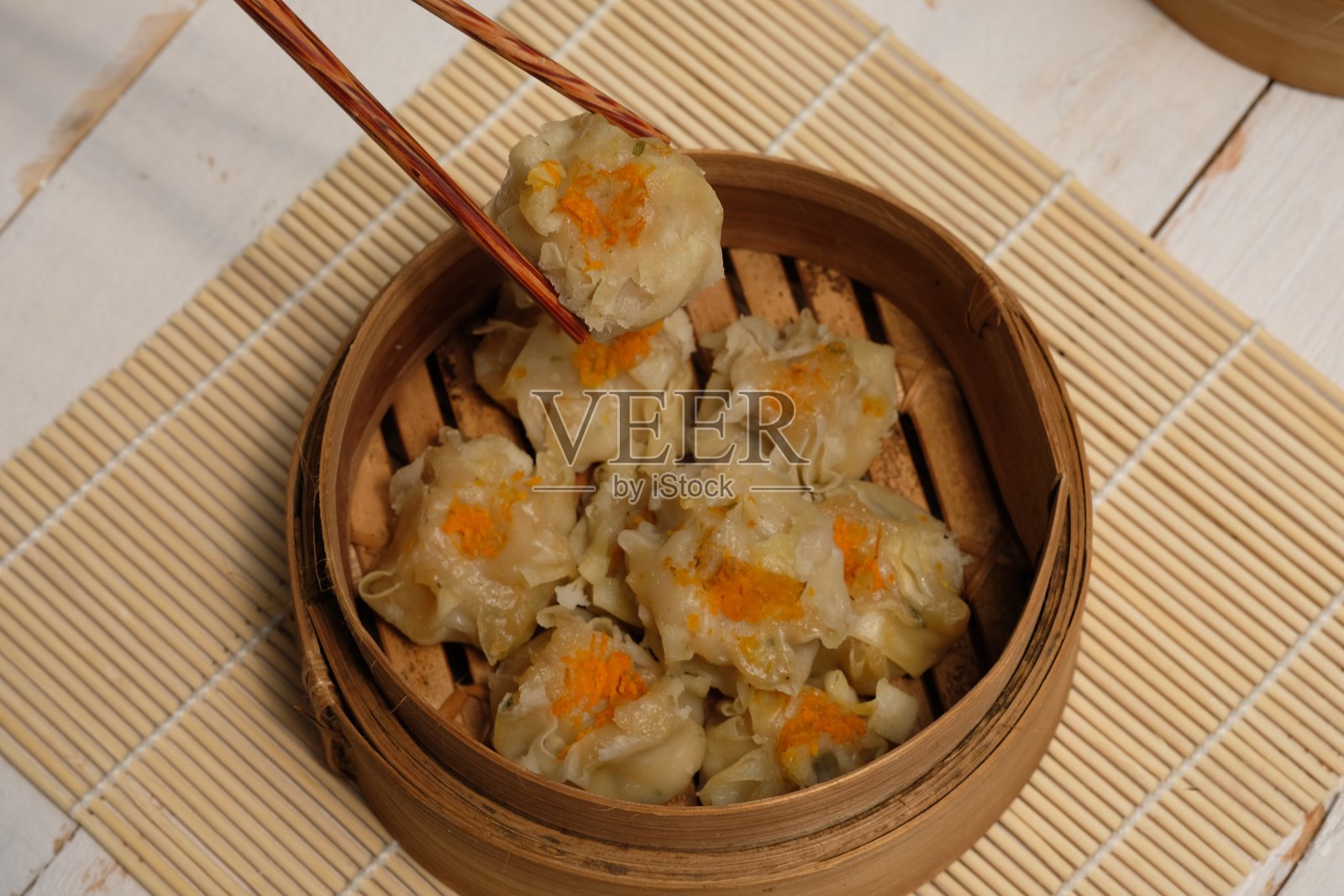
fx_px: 3360
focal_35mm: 90
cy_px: 448
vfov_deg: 15.2
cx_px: 672
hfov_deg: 22.6
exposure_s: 1/250
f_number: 8
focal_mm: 60
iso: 200
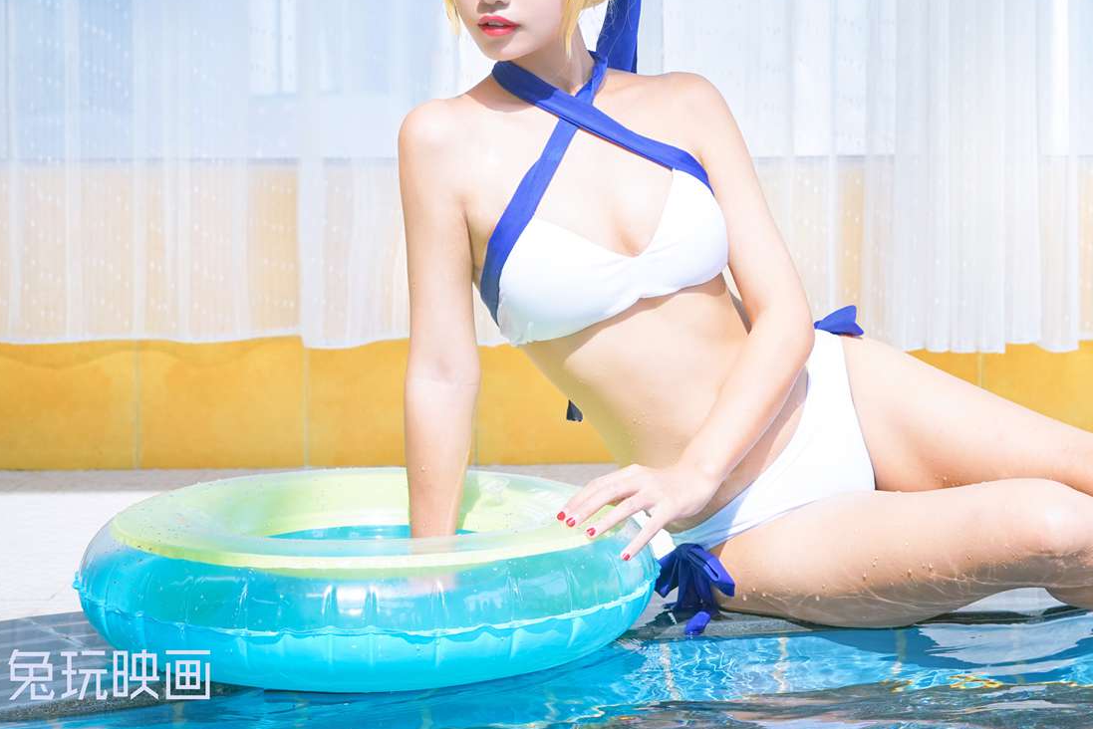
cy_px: 154
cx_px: 794
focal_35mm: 82
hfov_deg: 24.5
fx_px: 2490
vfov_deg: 16.5
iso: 1250
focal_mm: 50
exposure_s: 1/640
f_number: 6.3
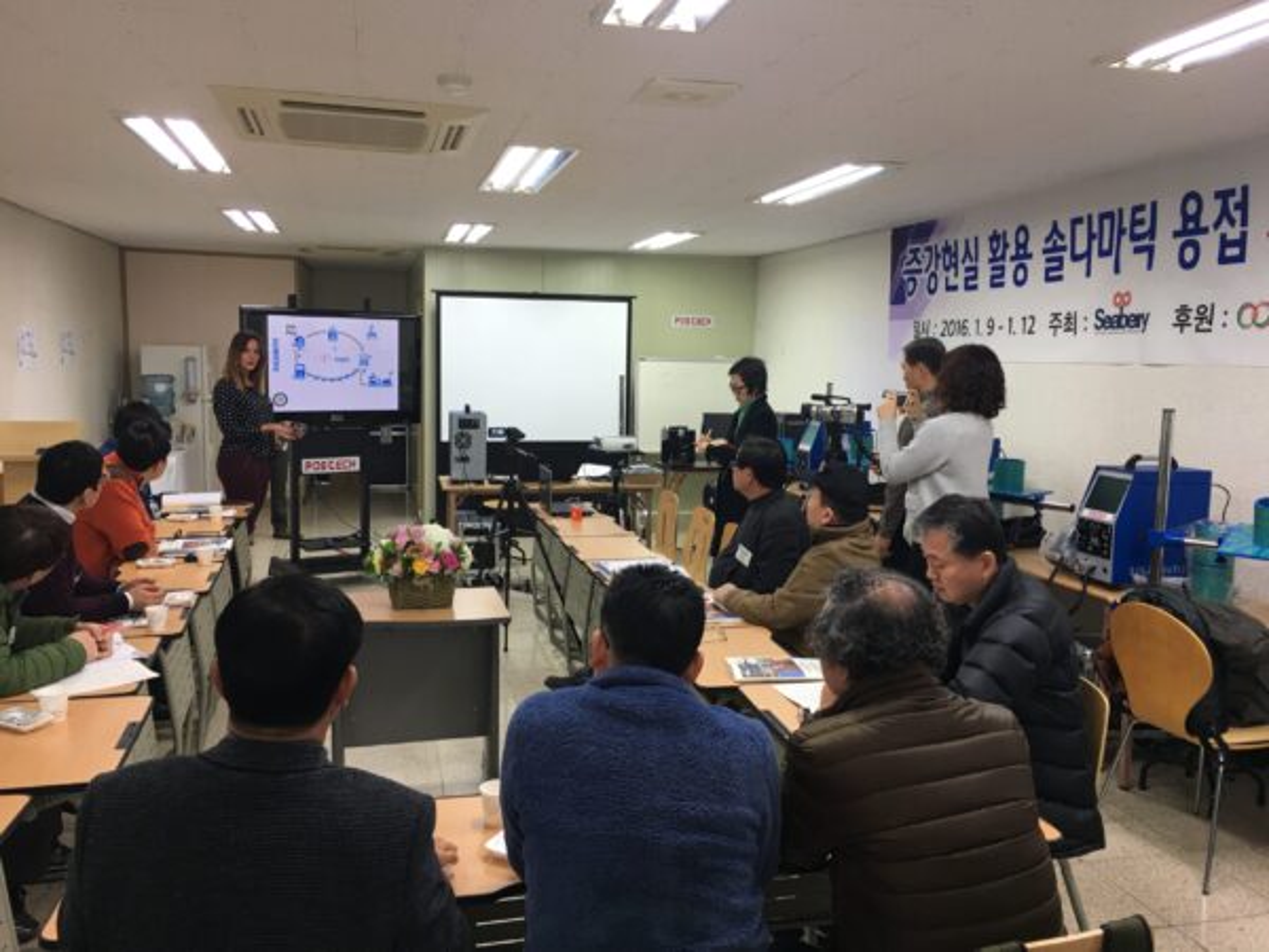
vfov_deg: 48.2
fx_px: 1063
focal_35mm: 29
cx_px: 634
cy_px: 476
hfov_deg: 61.7
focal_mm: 4.15
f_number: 2.2
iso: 25
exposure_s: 1/15
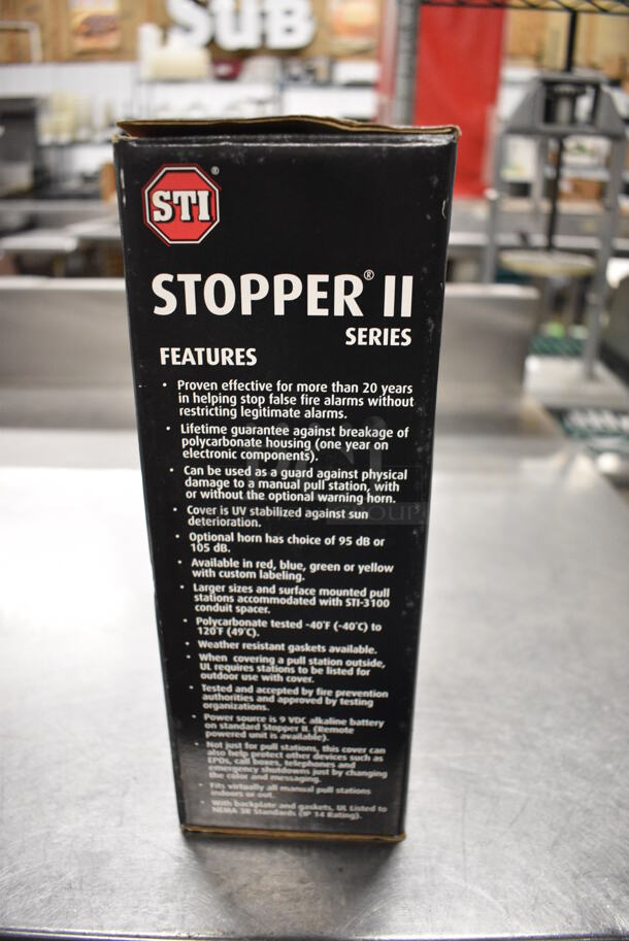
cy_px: 470
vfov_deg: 67.3
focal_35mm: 27
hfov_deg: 48.0
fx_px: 706
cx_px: 314
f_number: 4
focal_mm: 18
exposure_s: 1/60
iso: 1250
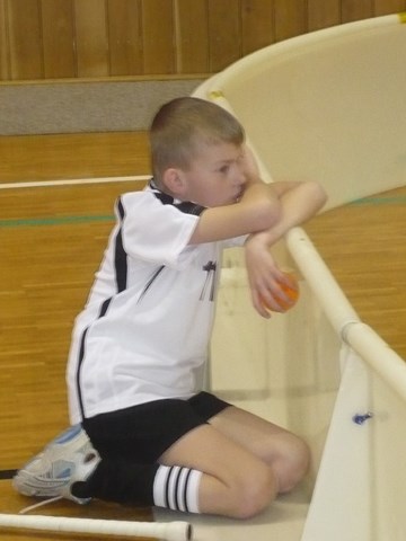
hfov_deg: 10.3
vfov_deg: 13.7
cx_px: 203
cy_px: 270
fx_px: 2252
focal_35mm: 144
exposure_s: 1/30
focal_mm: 17.4
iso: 640
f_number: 5
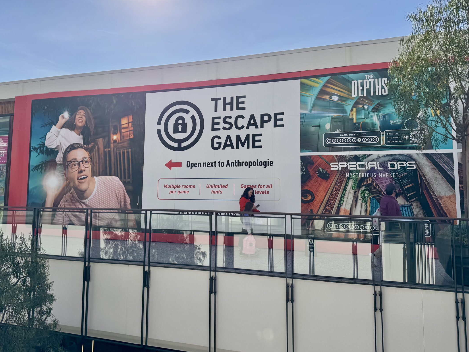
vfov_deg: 48.1
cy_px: 156
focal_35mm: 29
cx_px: 207
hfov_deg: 61.5
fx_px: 393
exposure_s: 1/4950
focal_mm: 6.76
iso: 80
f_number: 1.78
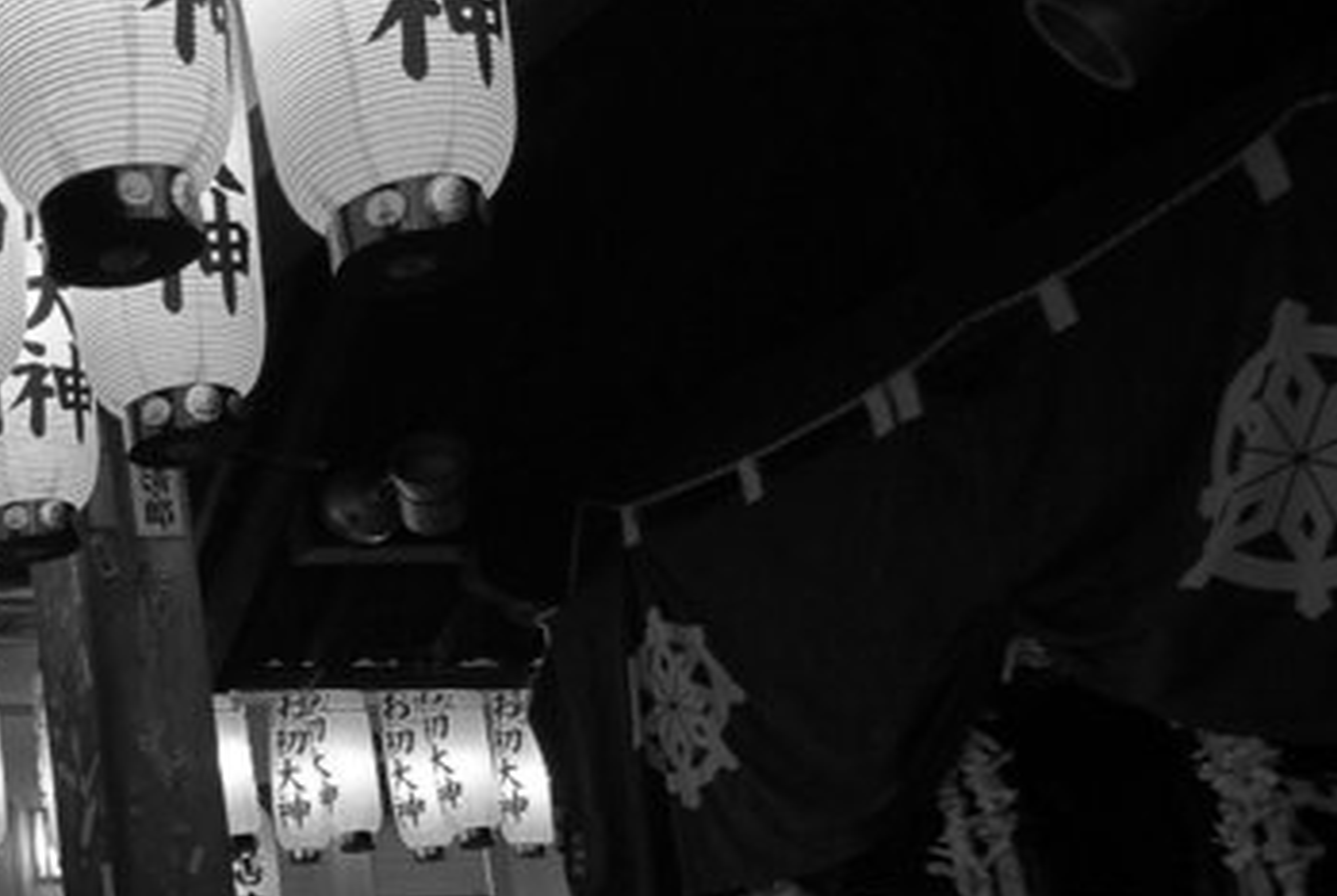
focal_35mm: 44
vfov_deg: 30.4
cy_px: 592
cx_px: -238
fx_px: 1637
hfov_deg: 35.6
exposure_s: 1/30
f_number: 4
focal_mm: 10
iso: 200
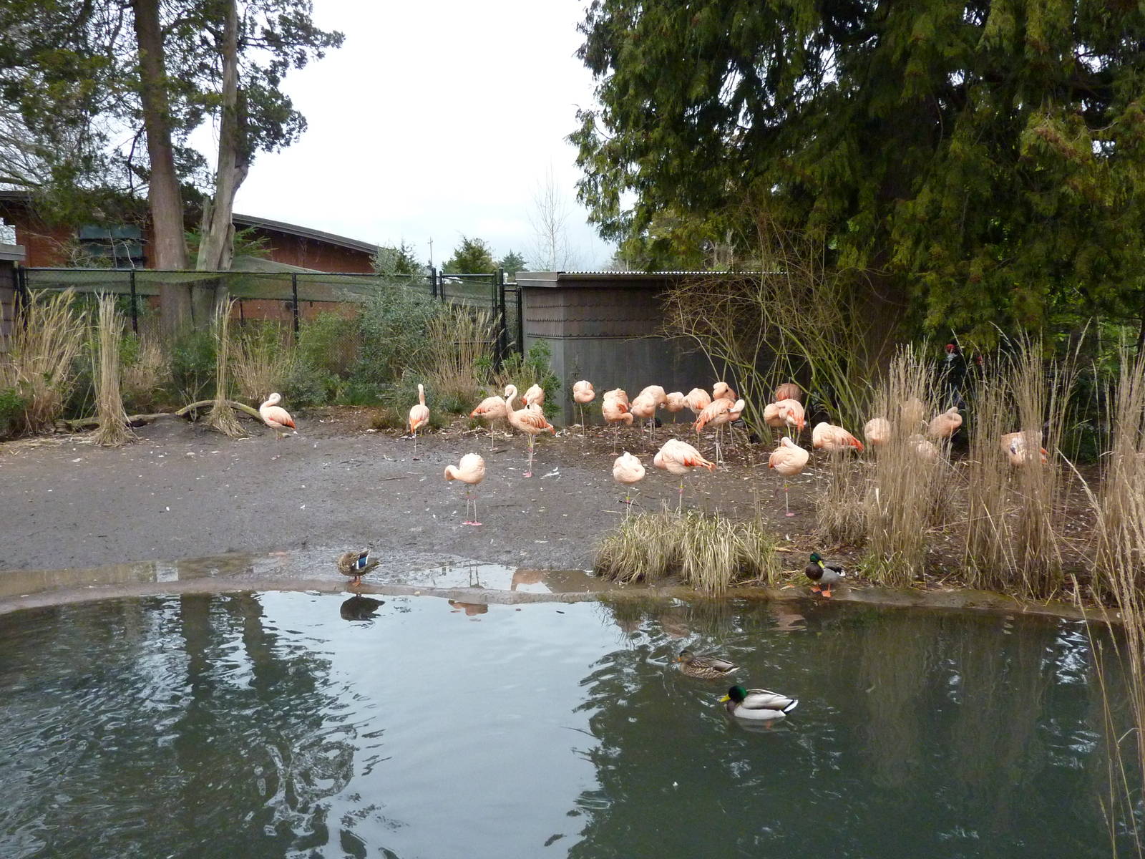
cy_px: 430
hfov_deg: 69.4
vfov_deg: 54.9
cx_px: 572
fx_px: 827
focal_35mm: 25
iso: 400
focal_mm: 4.1
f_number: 3.3
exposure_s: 1/320
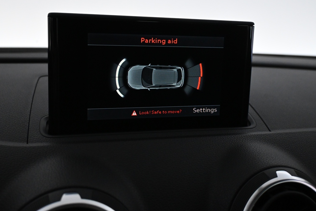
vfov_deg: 34.0
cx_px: 162
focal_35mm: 39
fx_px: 342
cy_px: 79
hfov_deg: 49.5
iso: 2500
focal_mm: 20
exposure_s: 1/125
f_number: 3.8
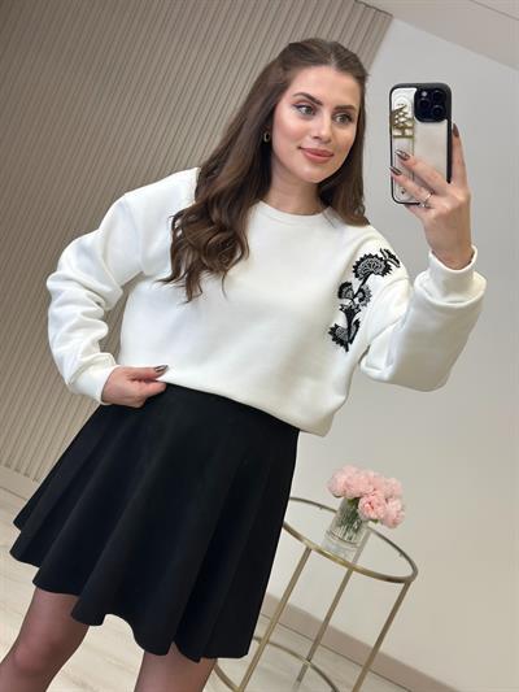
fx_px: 959
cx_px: 260
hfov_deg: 30.3
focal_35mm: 48
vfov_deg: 39.6
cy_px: 346
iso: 80
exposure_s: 1/373
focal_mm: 6.86
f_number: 1.78
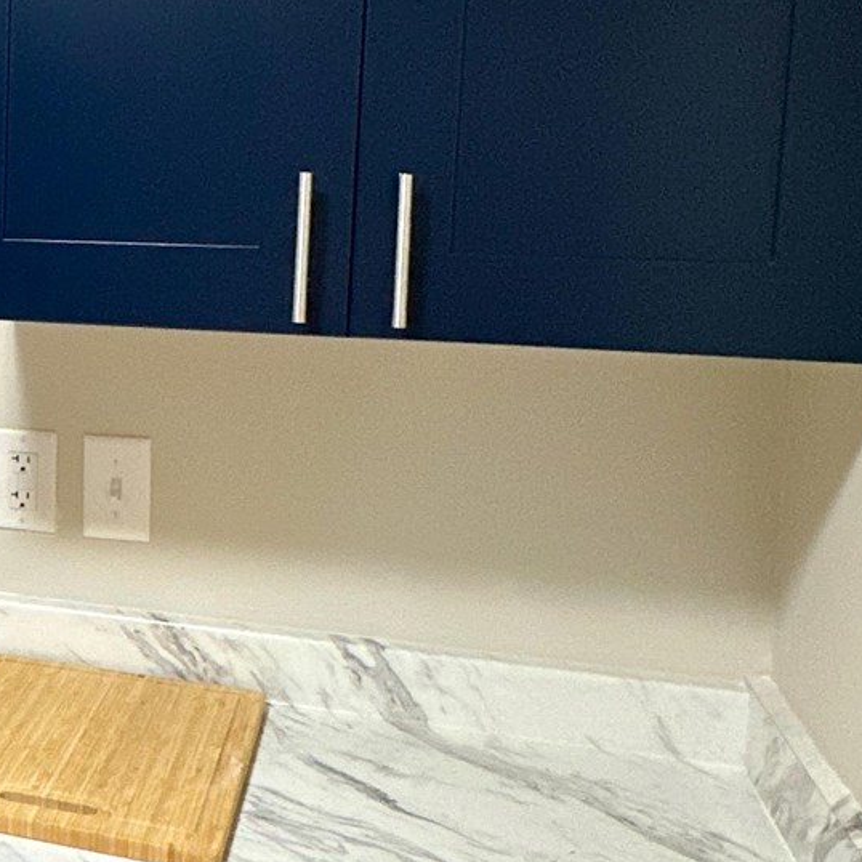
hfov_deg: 26.8
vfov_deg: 32.1
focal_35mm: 53
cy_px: 328
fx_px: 1493
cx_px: -276
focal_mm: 2.22
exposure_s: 1/60
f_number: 2.2
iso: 500
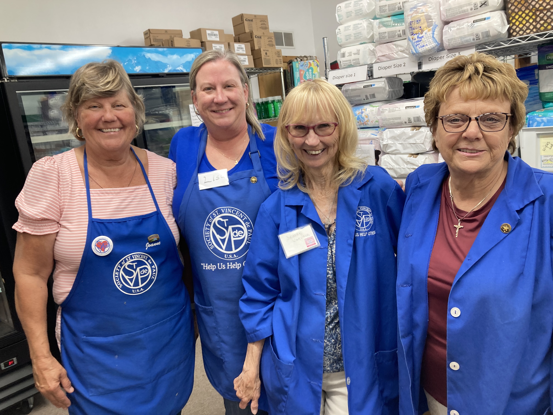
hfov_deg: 63.4
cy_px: 208
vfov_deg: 49.7
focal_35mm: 28
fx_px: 447
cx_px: 276
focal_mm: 3.99
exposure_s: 1/60
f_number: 1.8
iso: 80
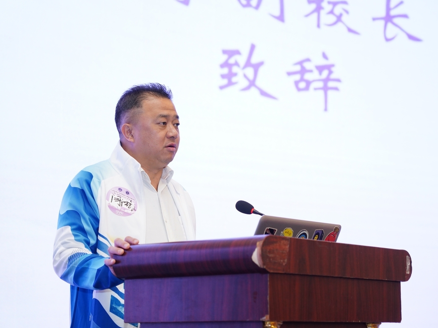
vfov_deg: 16.8
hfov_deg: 22.2
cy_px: 164
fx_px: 1114
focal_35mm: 88
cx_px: 243
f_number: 4
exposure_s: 1/100
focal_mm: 81
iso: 2000
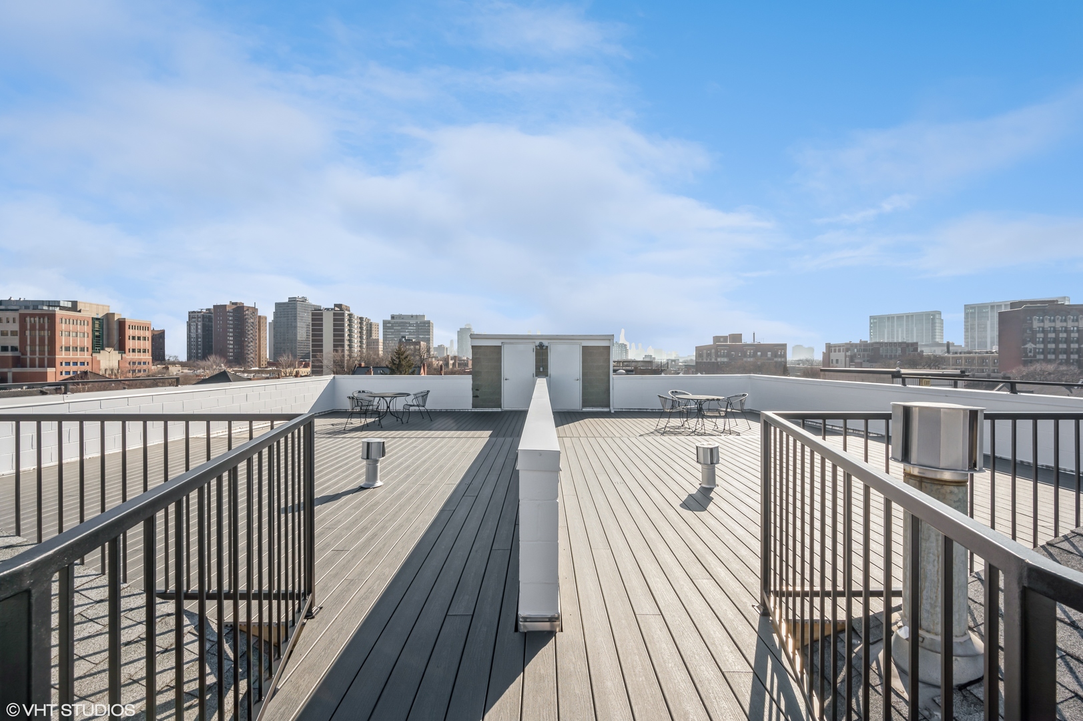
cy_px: 360
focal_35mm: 14
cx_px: 542
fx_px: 421
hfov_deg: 104.3
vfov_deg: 81.1
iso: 100
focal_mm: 14
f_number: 11
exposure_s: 1/200
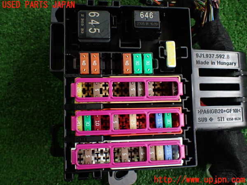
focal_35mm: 30
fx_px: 214
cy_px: 92
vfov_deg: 46.8
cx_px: 124
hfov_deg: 60.0
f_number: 2.3
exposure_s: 1/125
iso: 400
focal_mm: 5.4
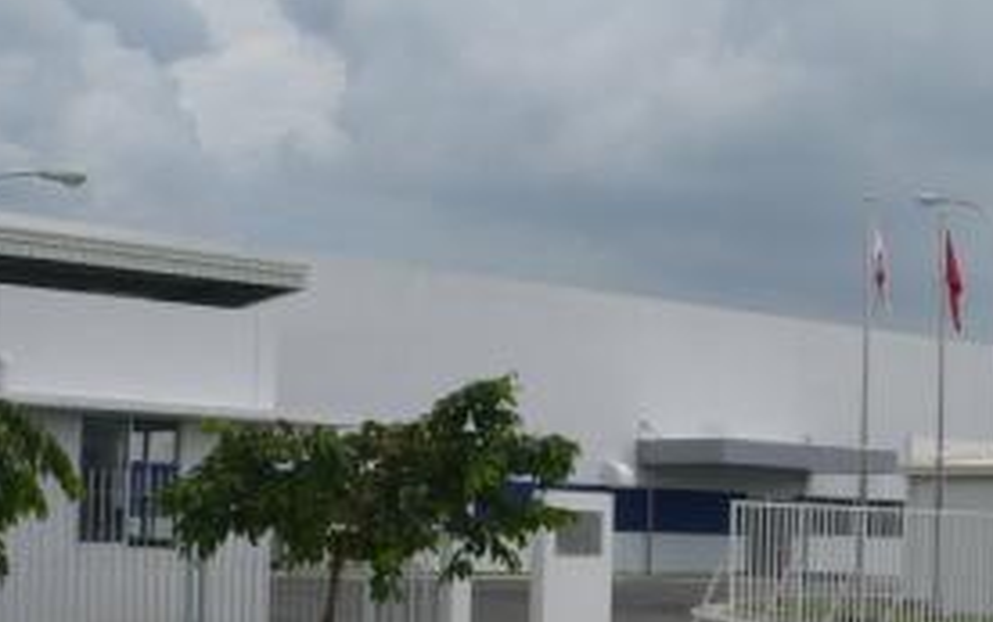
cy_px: 460
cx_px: 777
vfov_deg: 15.2
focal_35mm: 86
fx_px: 2329
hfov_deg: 23.7
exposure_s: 1/320
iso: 100
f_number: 10
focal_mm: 8.3
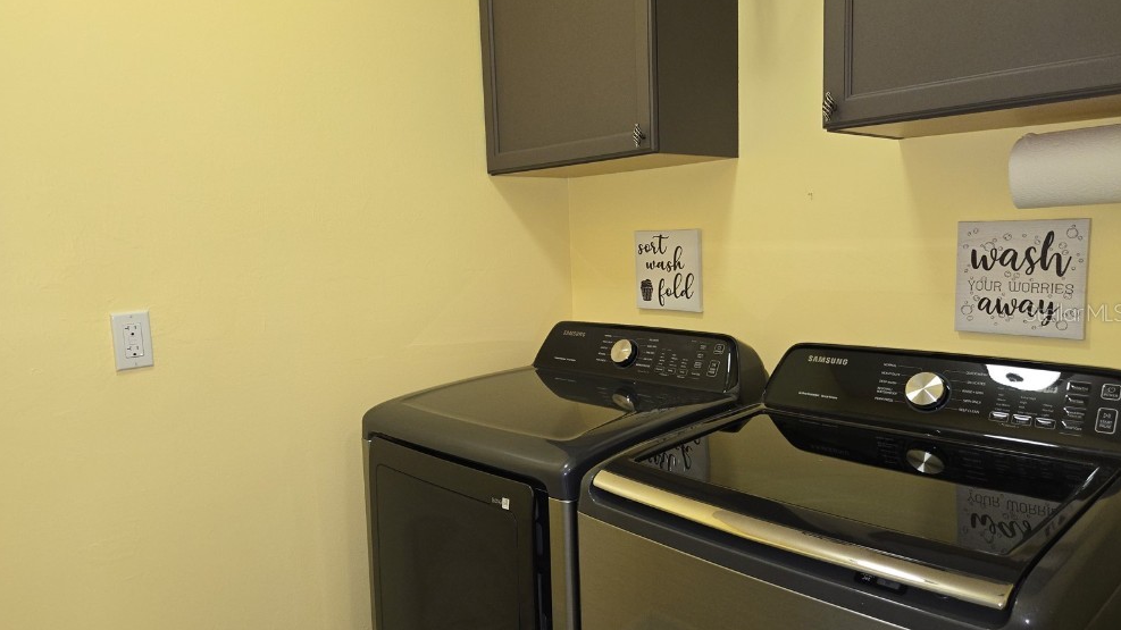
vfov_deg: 44.4
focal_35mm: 26
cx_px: 550
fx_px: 773
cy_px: 312
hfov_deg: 71.9
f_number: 1.8
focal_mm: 5.4
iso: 125
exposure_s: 1/40
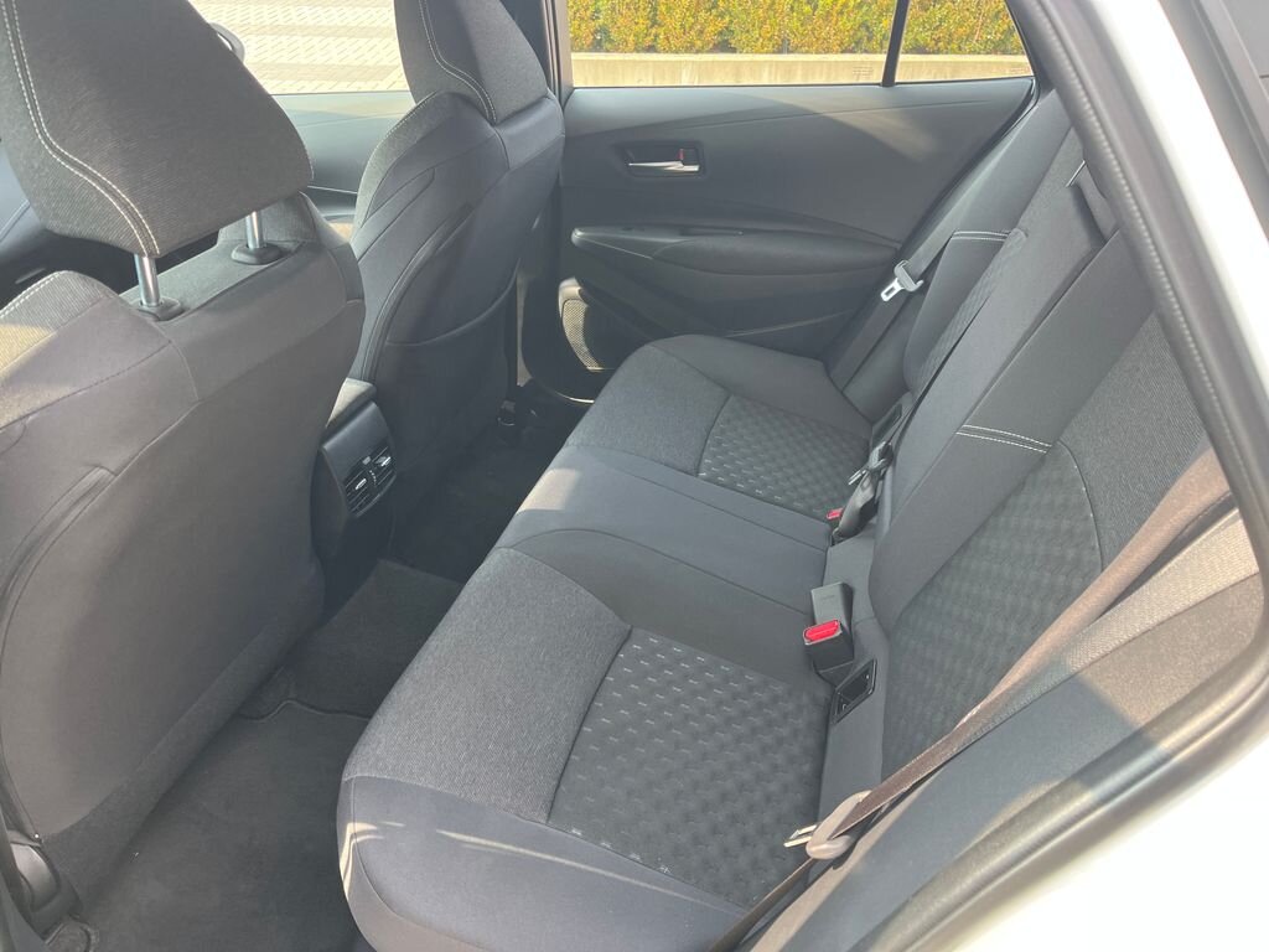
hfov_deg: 67.3
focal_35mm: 26
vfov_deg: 53.1
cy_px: 476
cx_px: 634
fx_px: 953
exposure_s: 1/122
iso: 64
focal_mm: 5.1
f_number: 1.6
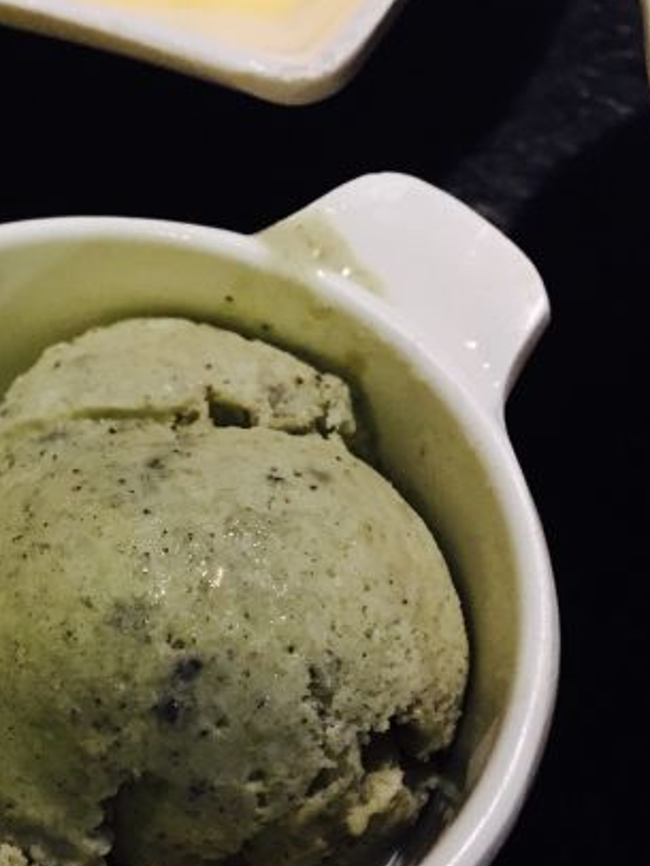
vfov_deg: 37.6
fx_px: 1251
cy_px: 602
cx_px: 114
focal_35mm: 50
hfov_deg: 28.4
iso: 200
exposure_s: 1/17
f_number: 2.2
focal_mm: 4.15
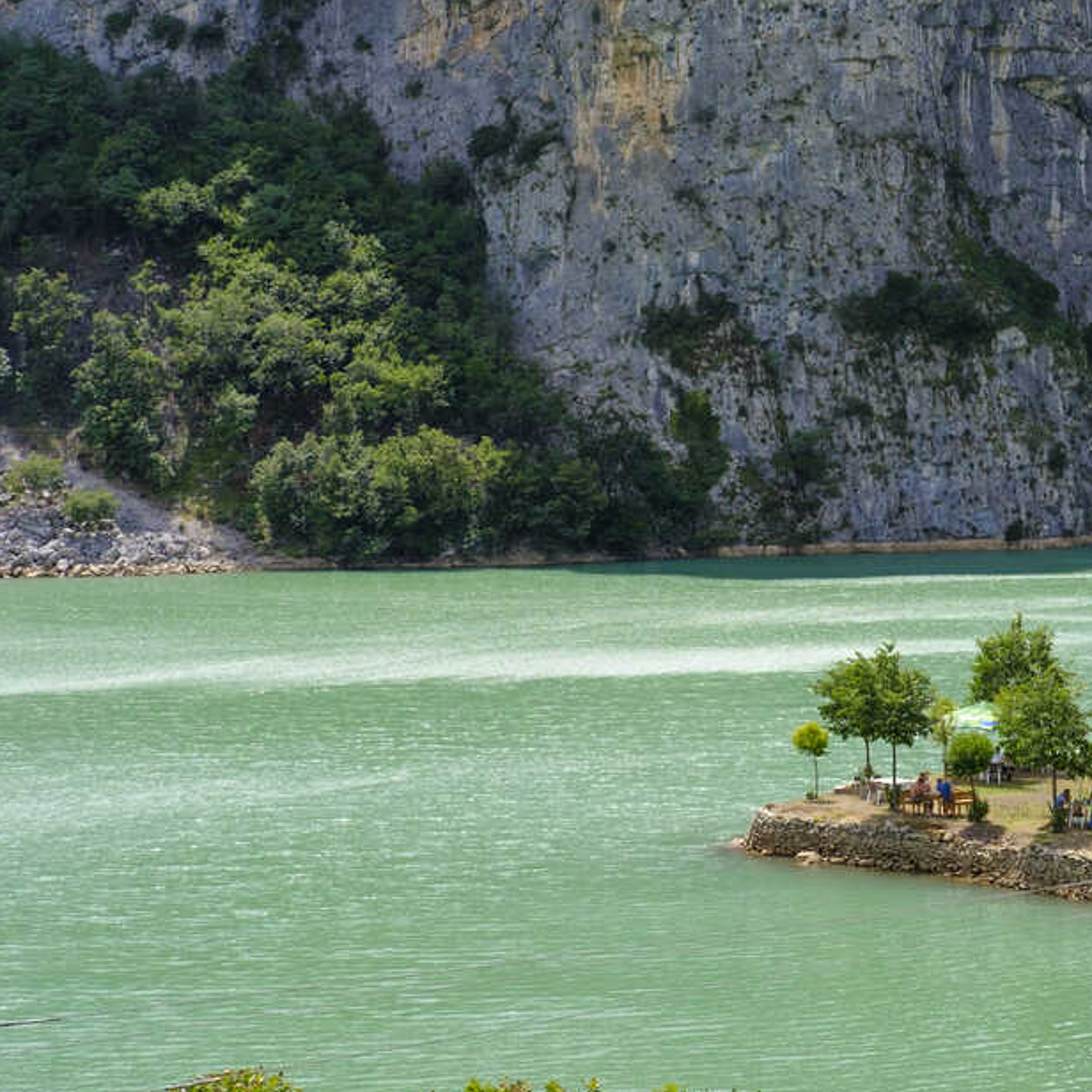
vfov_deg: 19.3
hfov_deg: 18.9
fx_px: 3212
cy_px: 526
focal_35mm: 90
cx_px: 1030
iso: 200
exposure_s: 1/420
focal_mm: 35
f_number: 8
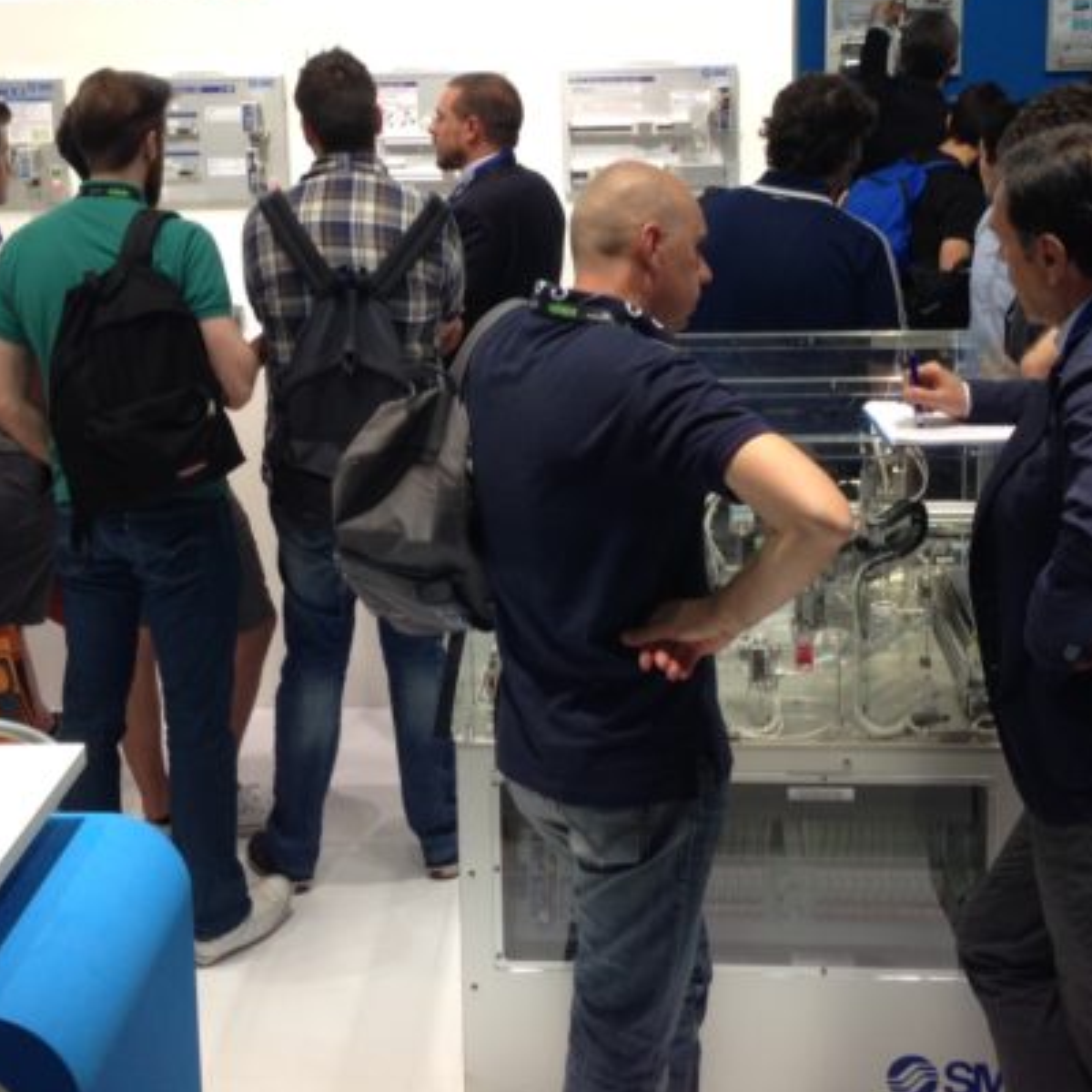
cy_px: 355
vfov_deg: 30.3
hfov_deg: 30.5
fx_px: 1999
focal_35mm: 56
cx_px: 500
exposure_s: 1/40
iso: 64
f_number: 2.4
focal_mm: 4.12
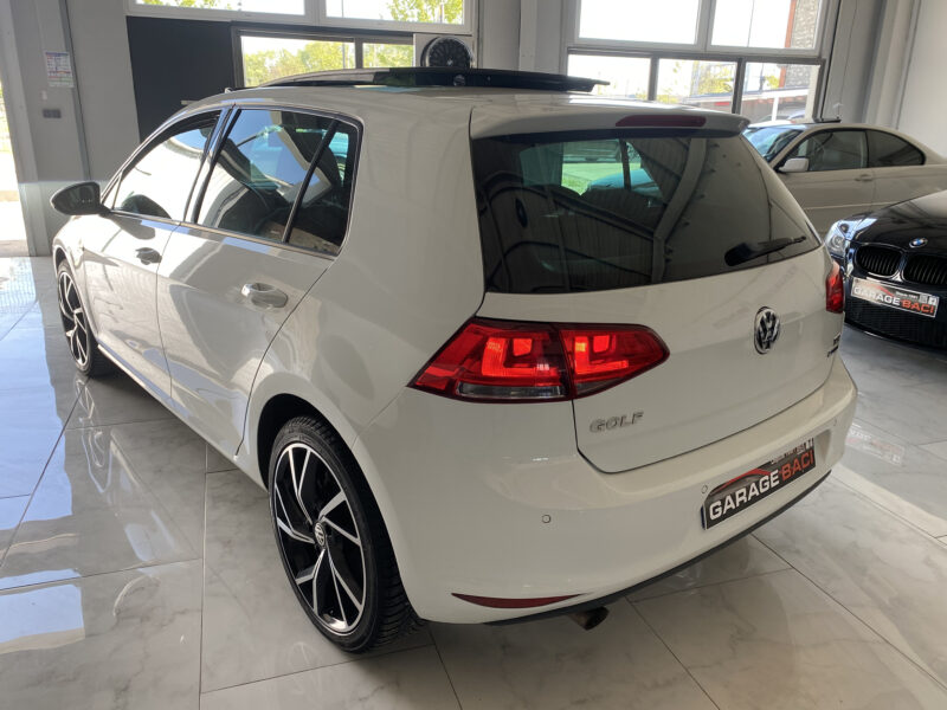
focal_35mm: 26
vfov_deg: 53.1
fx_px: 711
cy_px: 355
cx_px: 474
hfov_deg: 67.3
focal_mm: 4.25
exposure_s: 1/122
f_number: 1.8
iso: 50
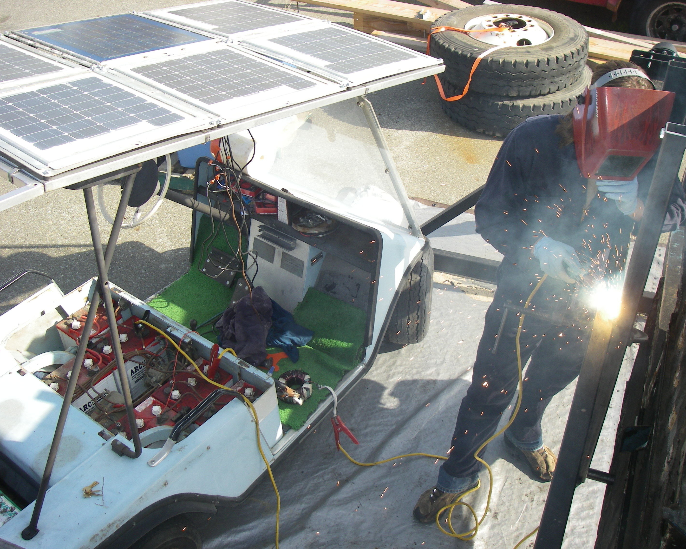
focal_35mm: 40
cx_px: 359
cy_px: 272
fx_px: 812
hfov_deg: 45.8
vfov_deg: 37.3
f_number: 3.3
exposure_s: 1/250
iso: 64
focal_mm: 6.3
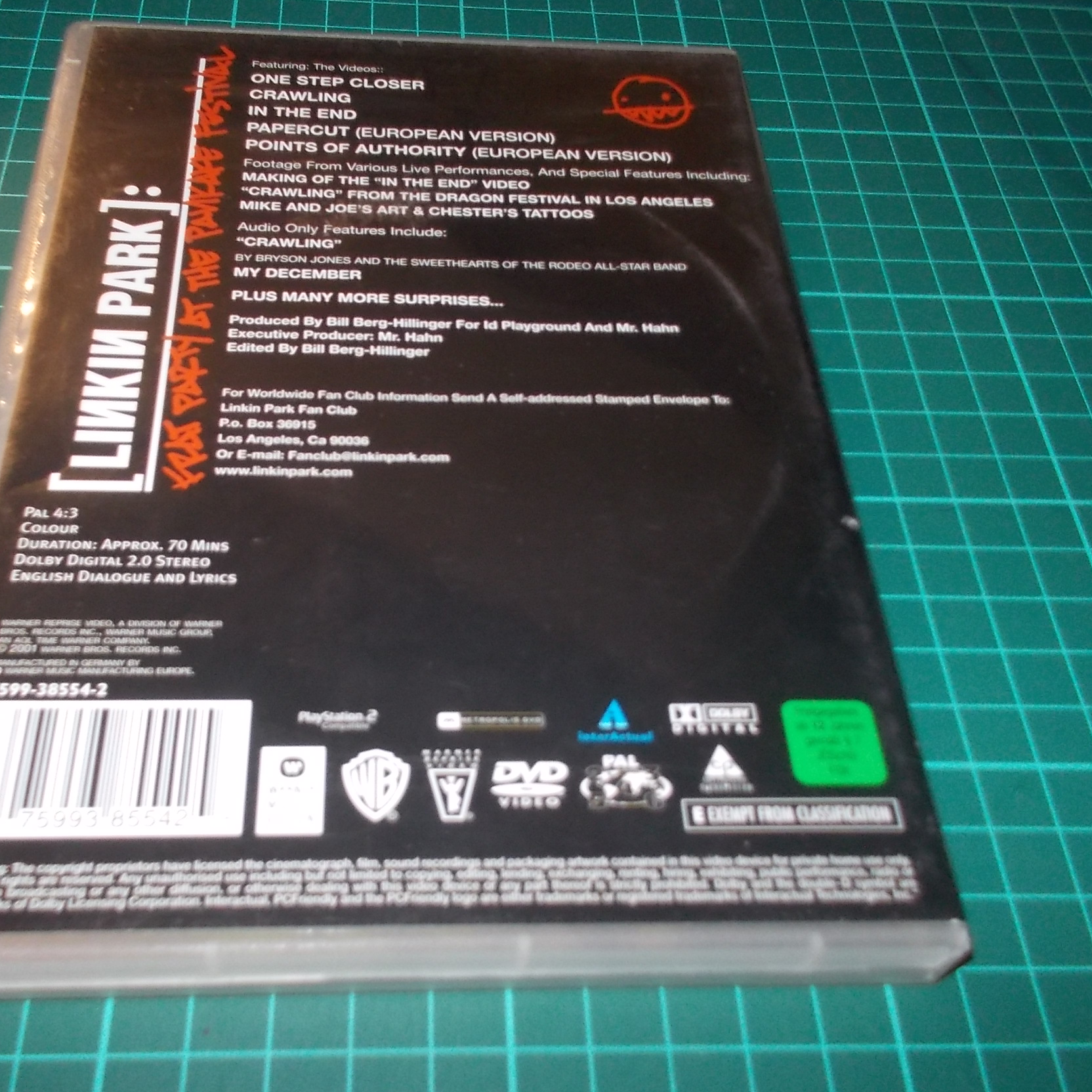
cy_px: 554
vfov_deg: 47.2
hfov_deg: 47.1
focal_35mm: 35
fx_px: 1249
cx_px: 478
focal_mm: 4.1
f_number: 3.3
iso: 200
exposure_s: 1/30
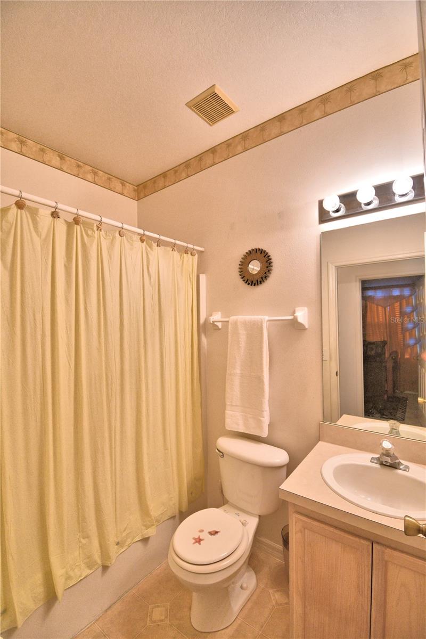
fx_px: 266
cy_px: 320
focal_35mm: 15
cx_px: 213
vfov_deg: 100.4
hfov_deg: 77.3
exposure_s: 1/50
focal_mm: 10
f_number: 4.5
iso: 400
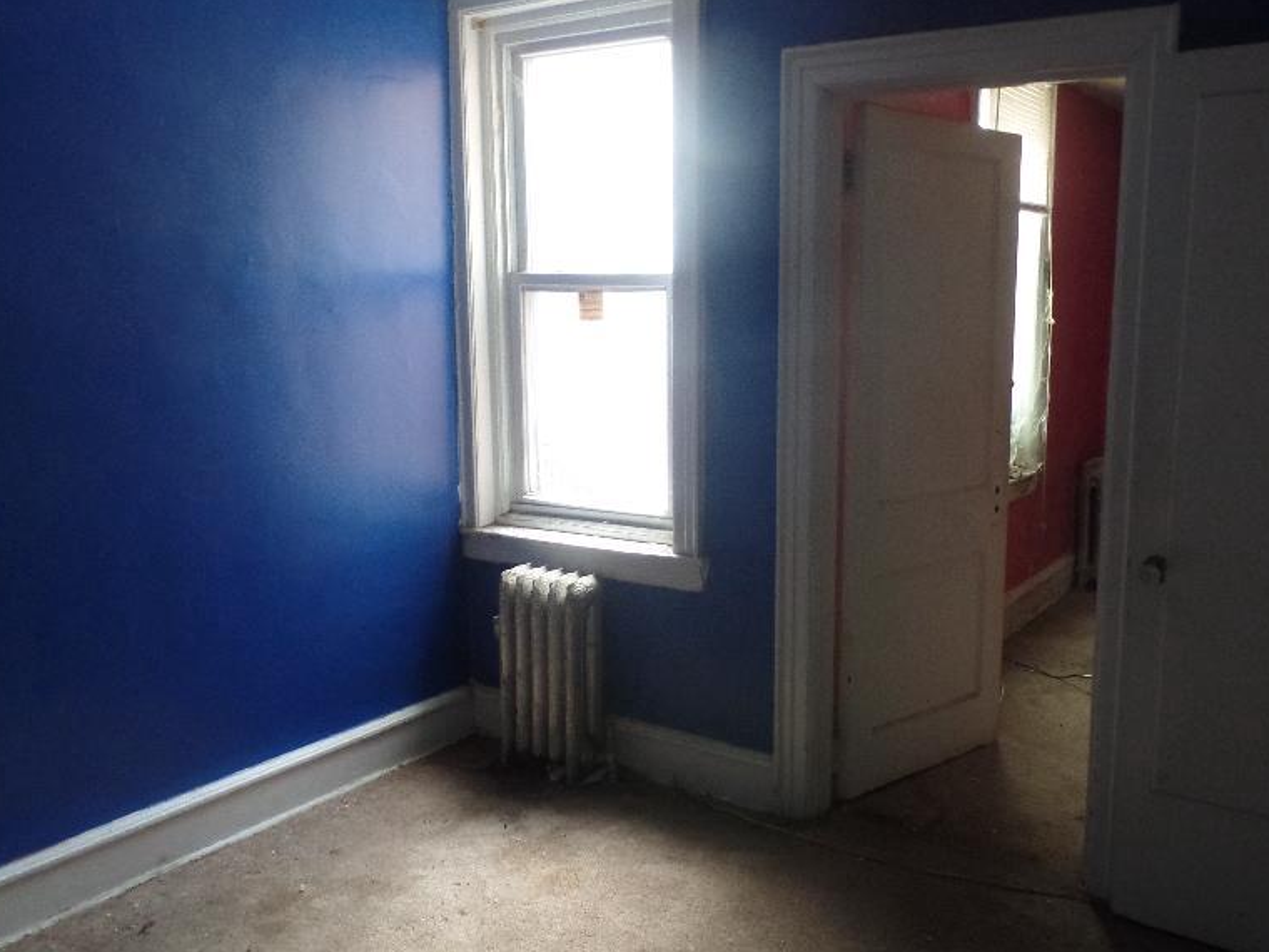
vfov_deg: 45.4
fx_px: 1136
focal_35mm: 31
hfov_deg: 58.2
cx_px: 700
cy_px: 473
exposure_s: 1/20
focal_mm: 4.1
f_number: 2.8
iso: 400
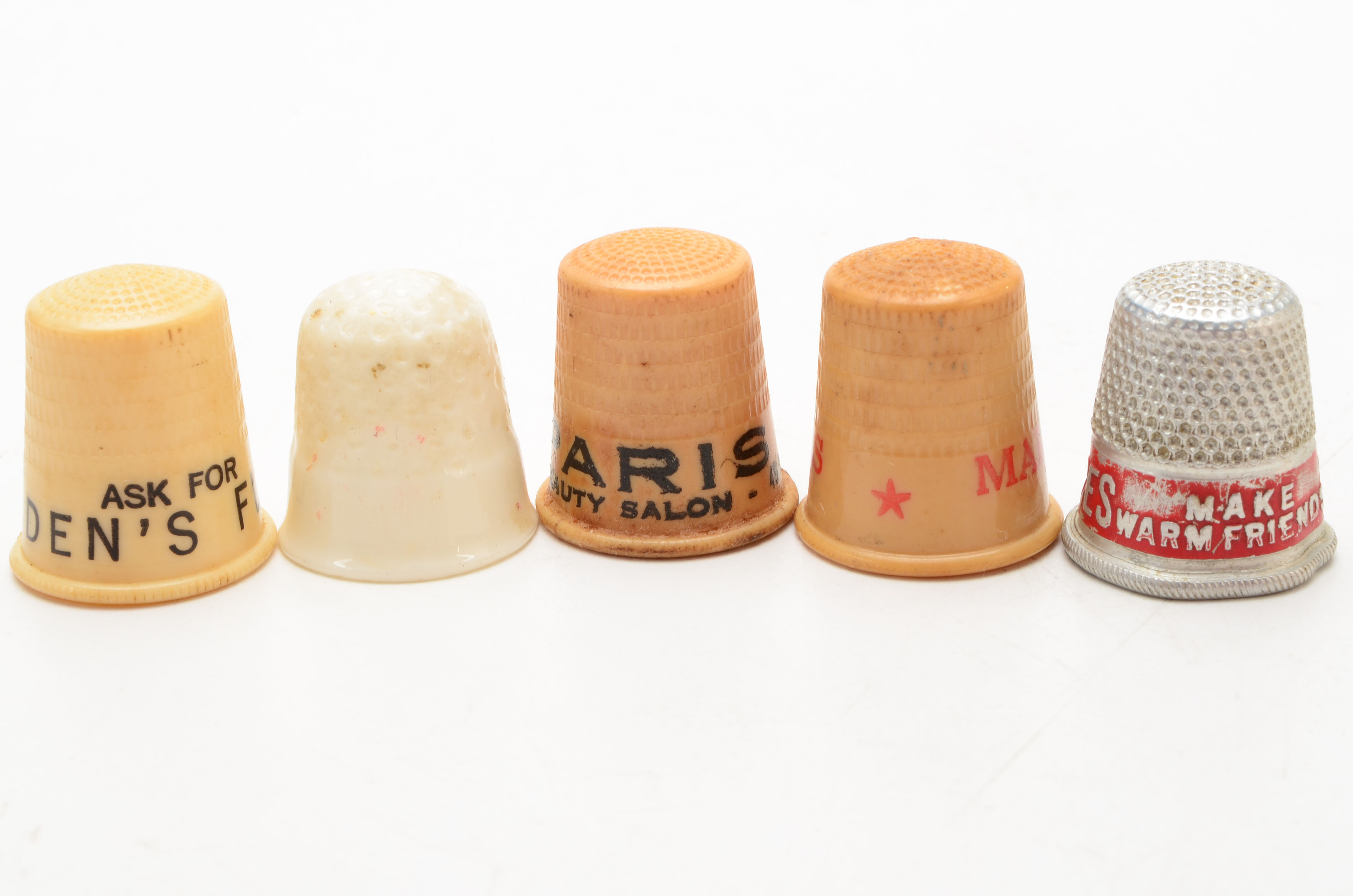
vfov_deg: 16.5
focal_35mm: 82
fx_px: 3094
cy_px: 448
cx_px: 676
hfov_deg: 24.7
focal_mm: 55
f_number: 20
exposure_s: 1/160
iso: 100
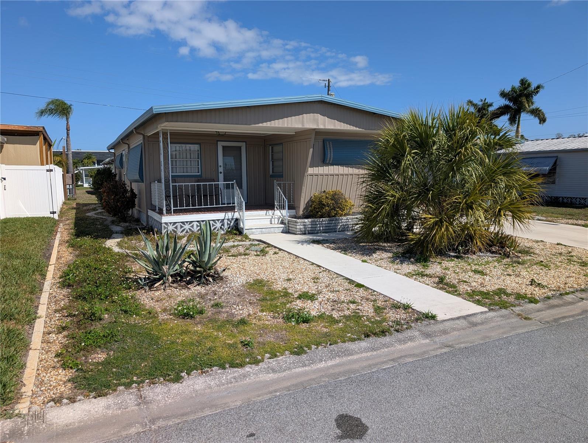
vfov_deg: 56.9
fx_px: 408
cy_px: 222
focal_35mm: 24
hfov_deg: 71.5
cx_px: 294
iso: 20
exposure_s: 1/1938
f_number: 1.68
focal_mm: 6.9
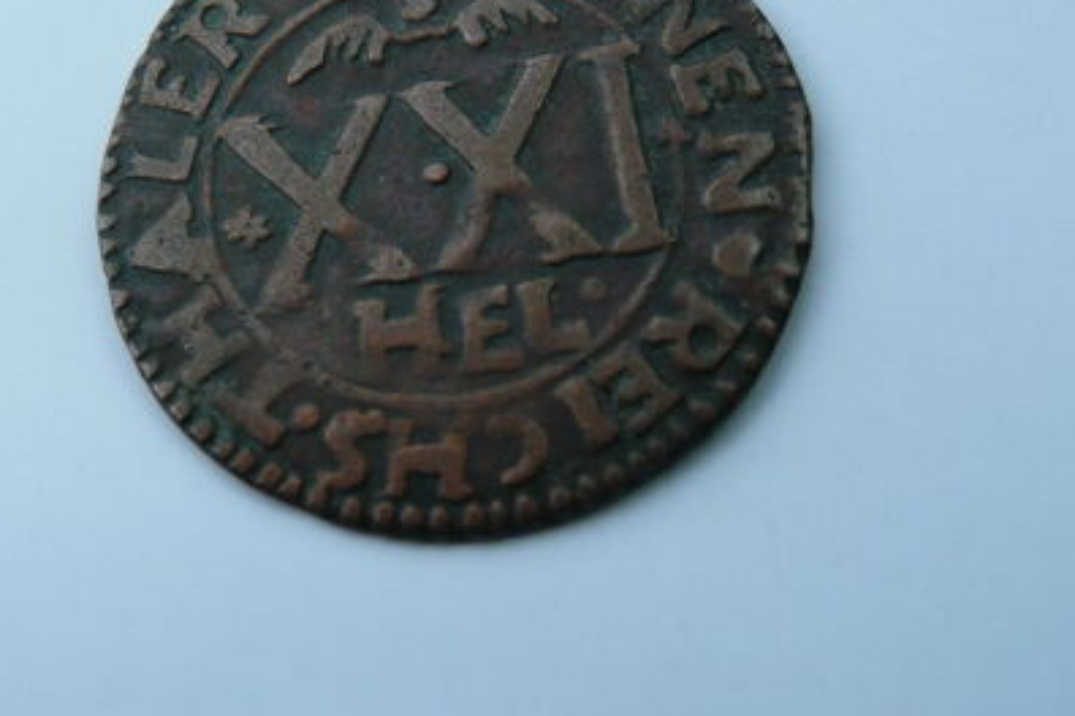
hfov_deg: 34.4
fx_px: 1732
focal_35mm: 58
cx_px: 445
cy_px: 231
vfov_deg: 23.3
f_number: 3.8
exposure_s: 1/125
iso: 100
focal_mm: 6.2
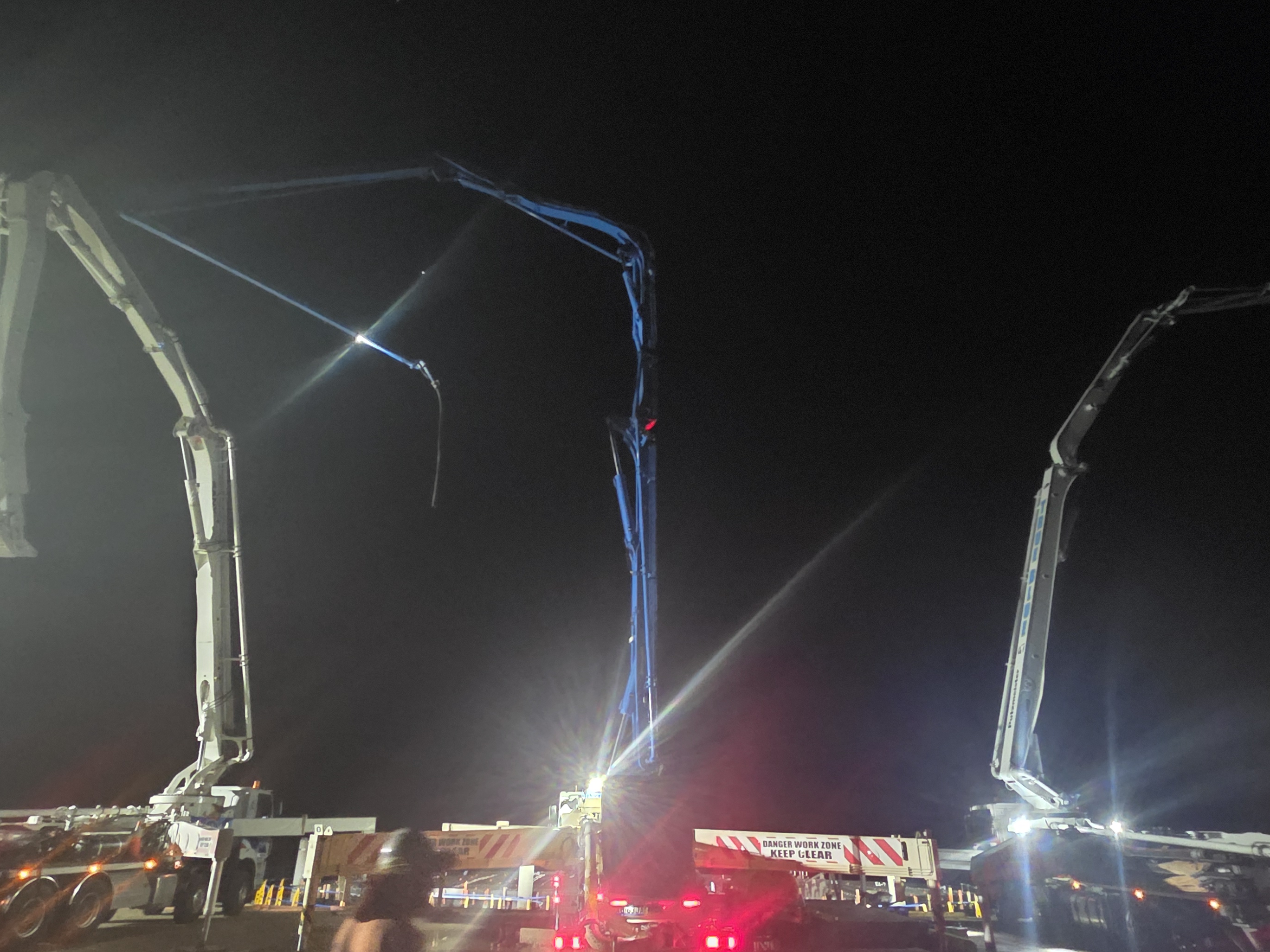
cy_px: 505
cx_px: 623
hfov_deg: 84.7
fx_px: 697
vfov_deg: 68.6
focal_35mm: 19
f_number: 1.9
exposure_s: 1/20
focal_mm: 2.2
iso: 2500
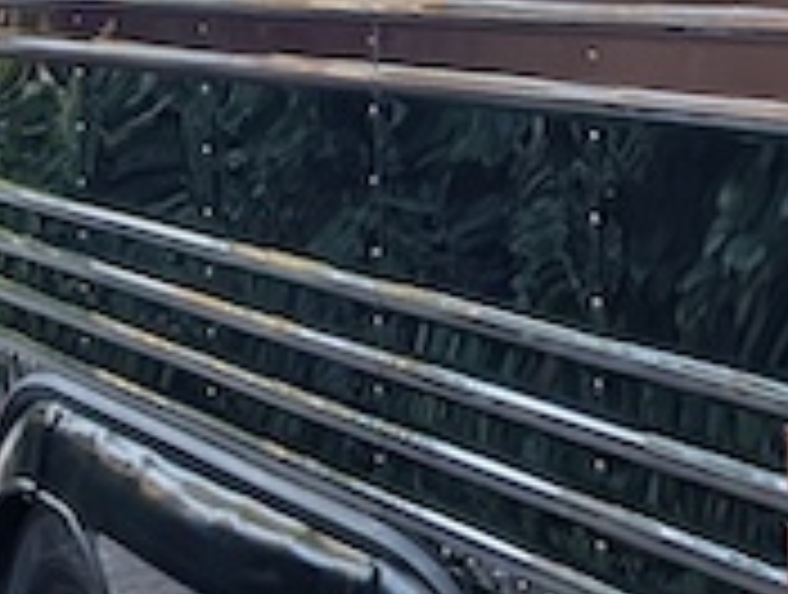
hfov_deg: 14.0
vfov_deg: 10.8
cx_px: 896
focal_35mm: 137
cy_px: 20
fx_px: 3125
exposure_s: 1/184
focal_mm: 6.9
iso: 20
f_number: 1.68
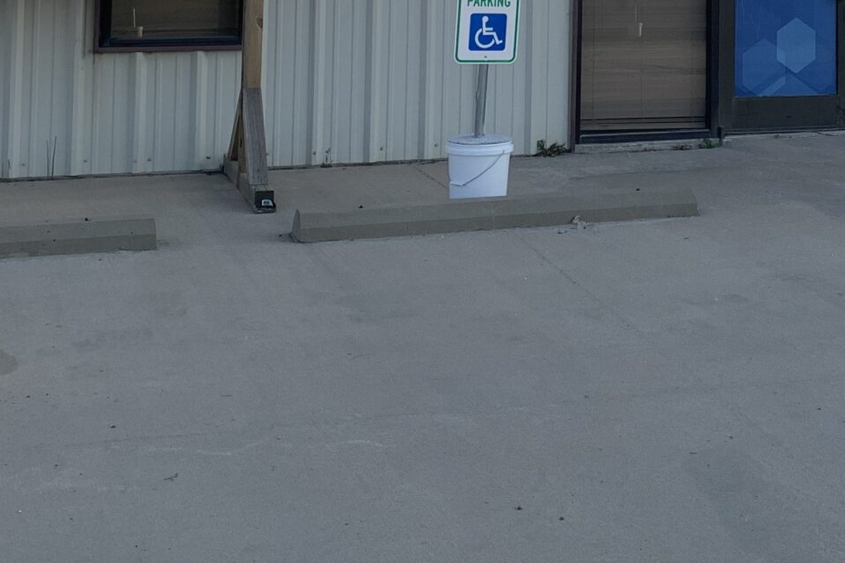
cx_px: 768
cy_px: -156
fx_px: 1690
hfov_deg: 27.0
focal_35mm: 72
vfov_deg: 17.8
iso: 25
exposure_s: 1/1111
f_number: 1.8
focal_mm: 4.25
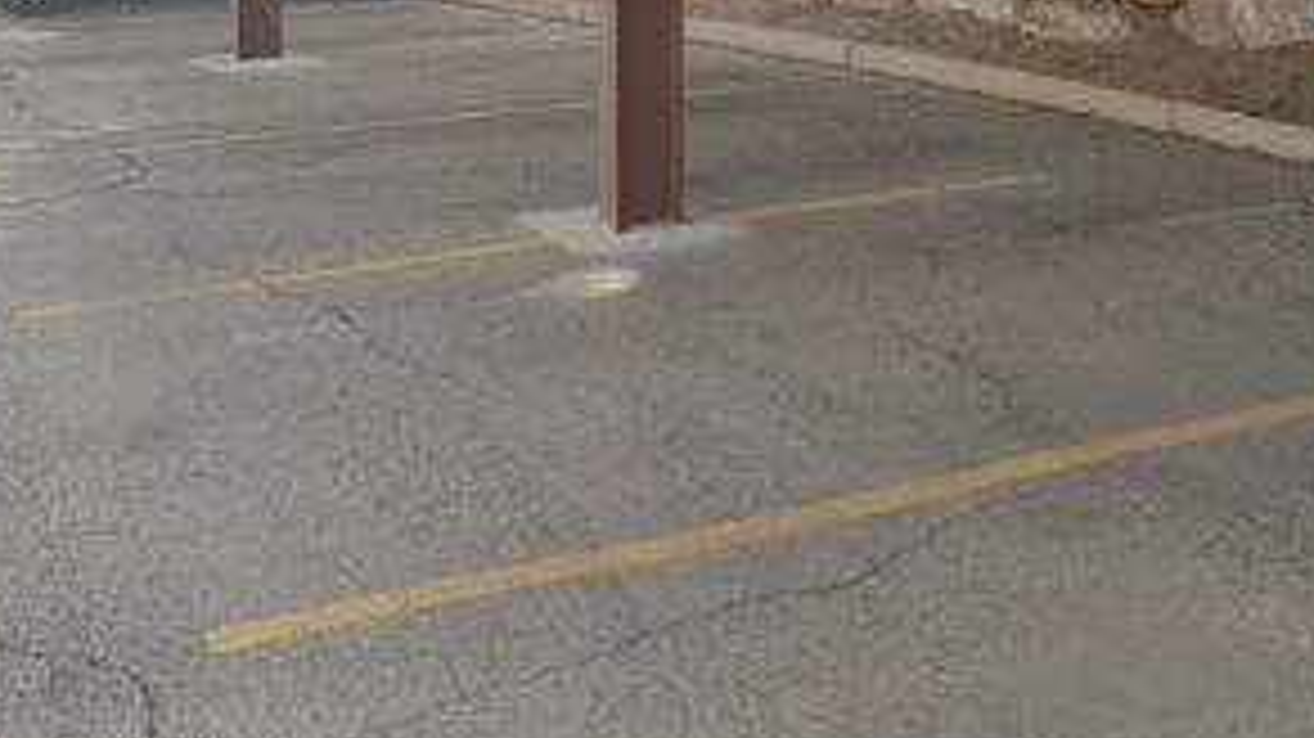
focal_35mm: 49
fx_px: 1707
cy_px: -74
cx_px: 646
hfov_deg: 42.1
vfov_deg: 23.0
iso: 50
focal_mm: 5.58
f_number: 1.8
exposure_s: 1/312
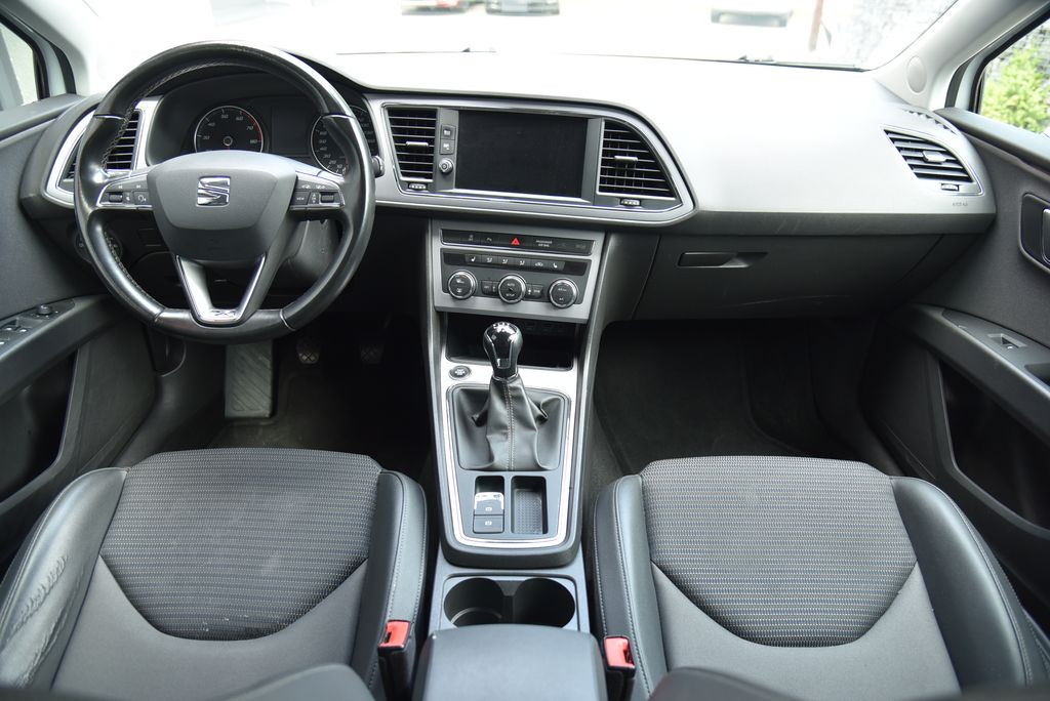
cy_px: 350
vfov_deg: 53.2
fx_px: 700
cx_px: 525
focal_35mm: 24
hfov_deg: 73.7
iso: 500
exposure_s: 1/60
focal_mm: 24
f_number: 4
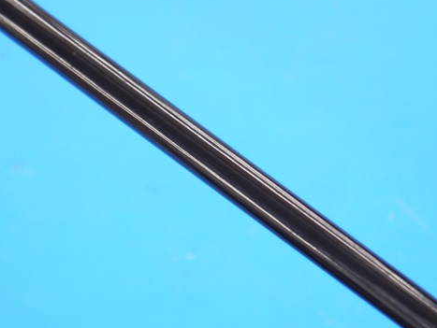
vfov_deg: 12.9
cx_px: 239
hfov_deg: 17.1
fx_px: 1453
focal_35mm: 115
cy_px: 173
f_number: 5.6
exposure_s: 1/80
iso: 800
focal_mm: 42
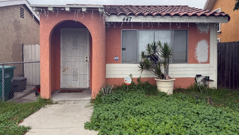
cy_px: 58
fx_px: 171
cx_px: 118
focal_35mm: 27
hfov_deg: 69.8
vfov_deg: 42.8
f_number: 1.78
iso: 100
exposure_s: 1/878
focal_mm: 6.76
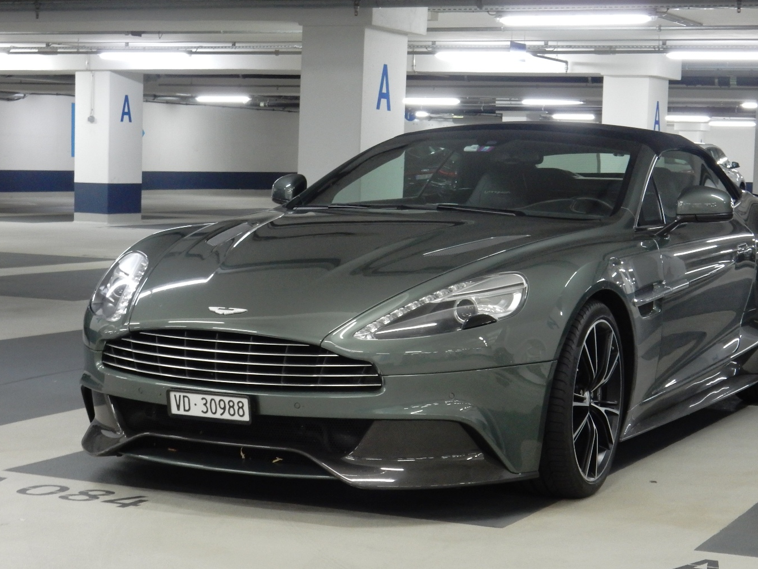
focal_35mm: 83
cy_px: 297
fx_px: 1817
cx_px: 432
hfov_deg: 23.5
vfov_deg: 17.8
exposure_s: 1/10
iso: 400
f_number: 4.8
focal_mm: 12.6
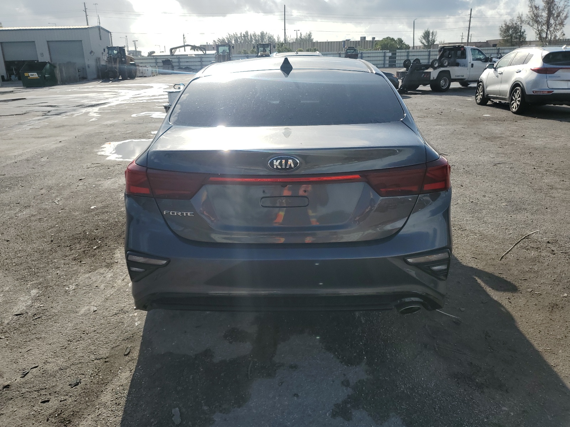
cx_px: 285
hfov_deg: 67.3
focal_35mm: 26
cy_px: 214
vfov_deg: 53.1
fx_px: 428
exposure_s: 1/5000
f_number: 1.5
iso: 50
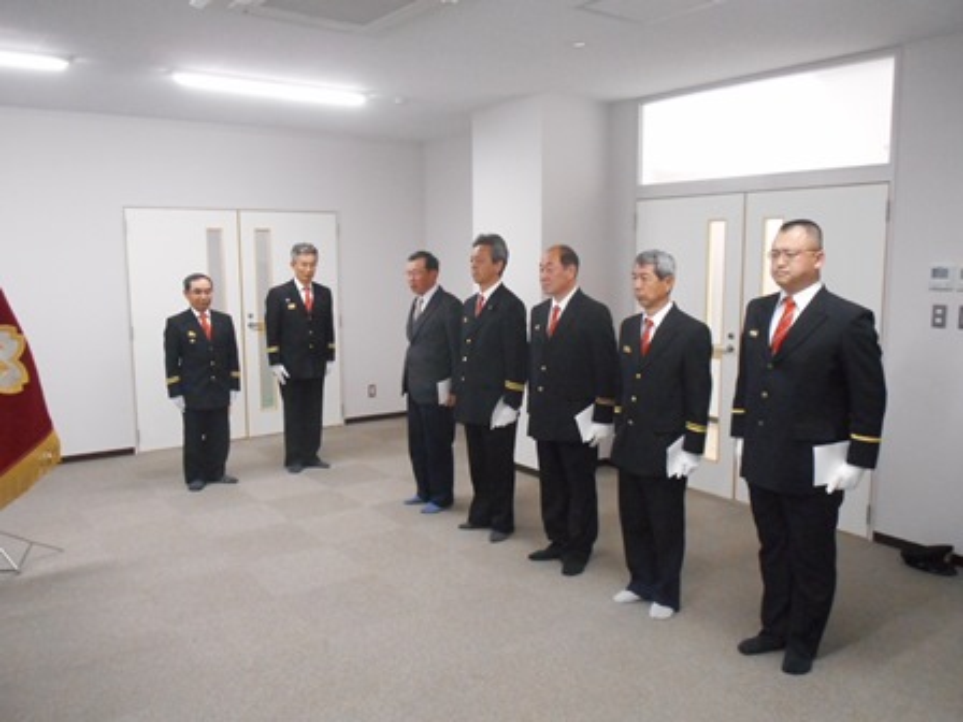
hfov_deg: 61.7
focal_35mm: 29
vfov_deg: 48.2
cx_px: 482
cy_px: 361
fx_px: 807
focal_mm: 5.2
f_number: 4
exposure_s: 1/50
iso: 800
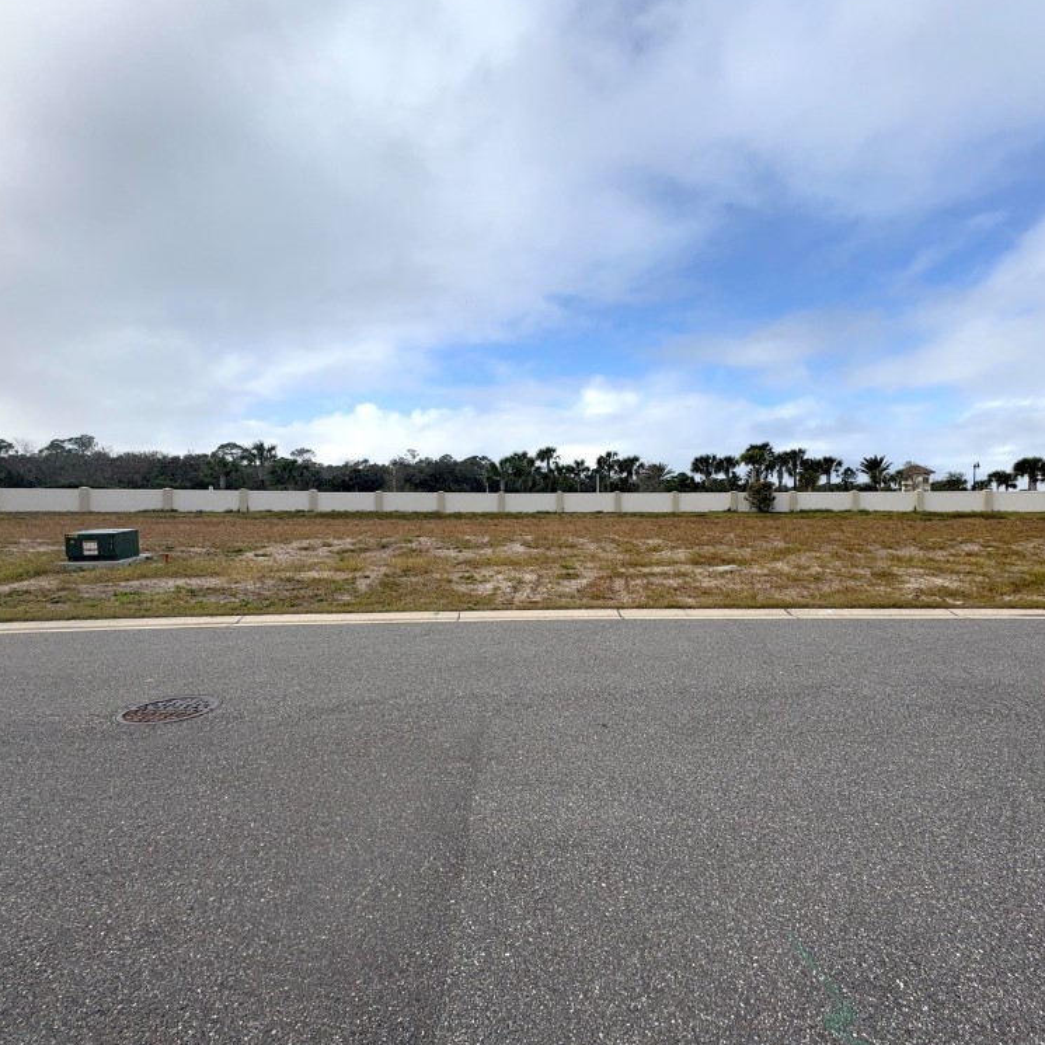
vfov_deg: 84.0
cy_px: 520
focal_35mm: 17
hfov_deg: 83.7
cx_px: 578
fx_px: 581
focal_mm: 2.22
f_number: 2.2
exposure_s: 1/2083
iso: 50
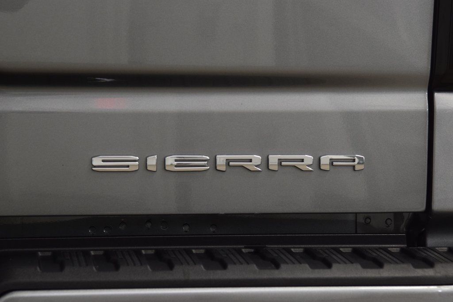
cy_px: 151
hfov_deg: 19.5
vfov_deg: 13.0
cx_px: 226
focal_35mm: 105
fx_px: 1321
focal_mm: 70
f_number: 7.1
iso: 1250
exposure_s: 1/30
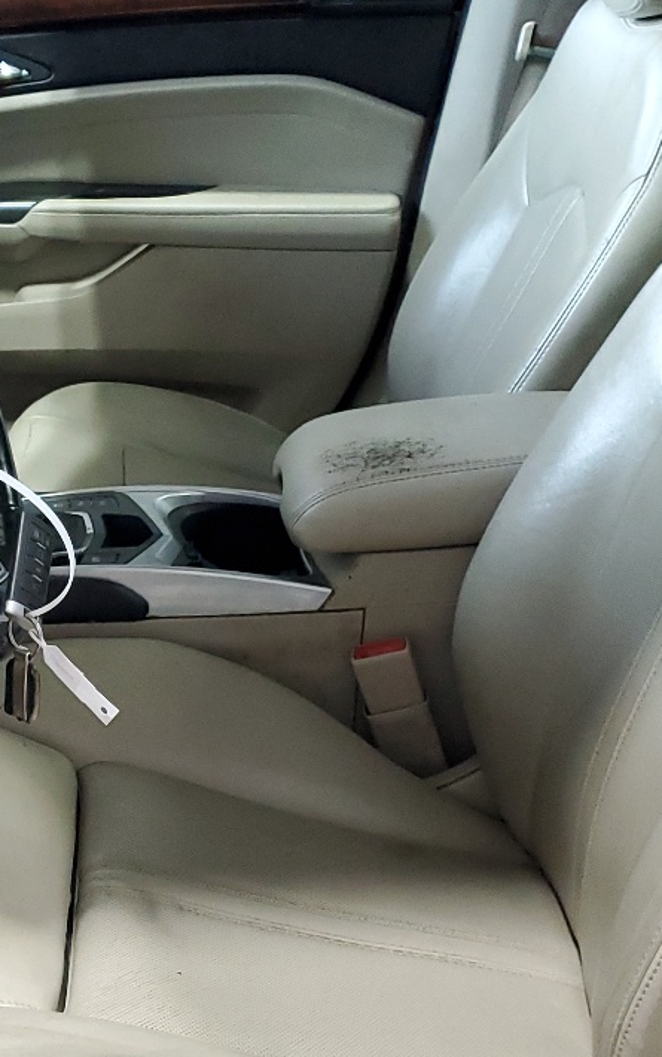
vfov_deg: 33.0
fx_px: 1788
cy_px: 516
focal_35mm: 62
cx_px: 88
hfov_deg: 20.6
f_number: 1.5
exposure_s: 1/60.2
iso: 359
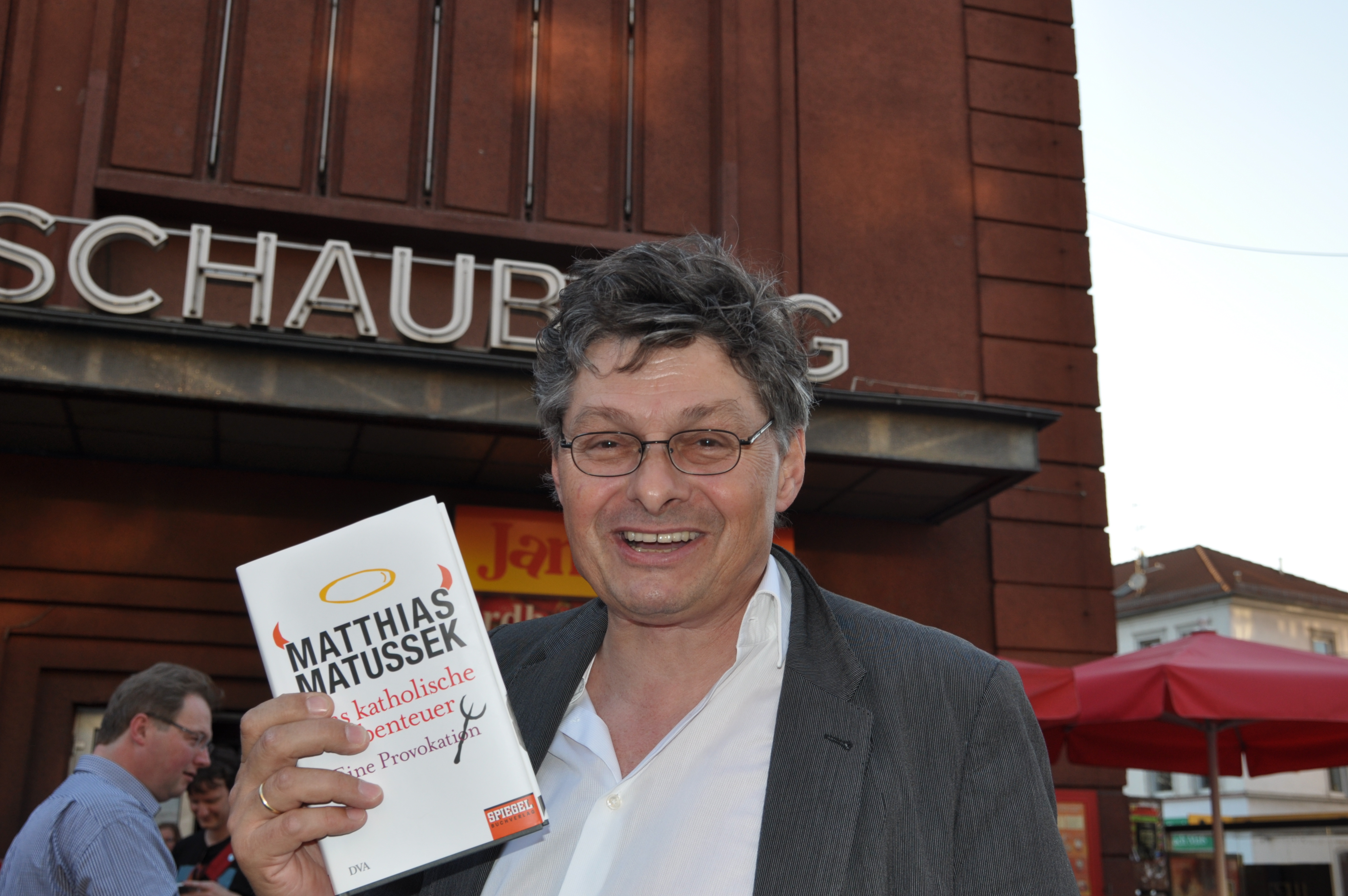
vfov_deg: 31.8
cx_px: 687
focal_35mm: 42
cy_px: 463
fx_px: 1571
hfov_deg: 46.4
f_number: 5.6
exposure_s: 1/200
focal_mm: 26
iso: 200
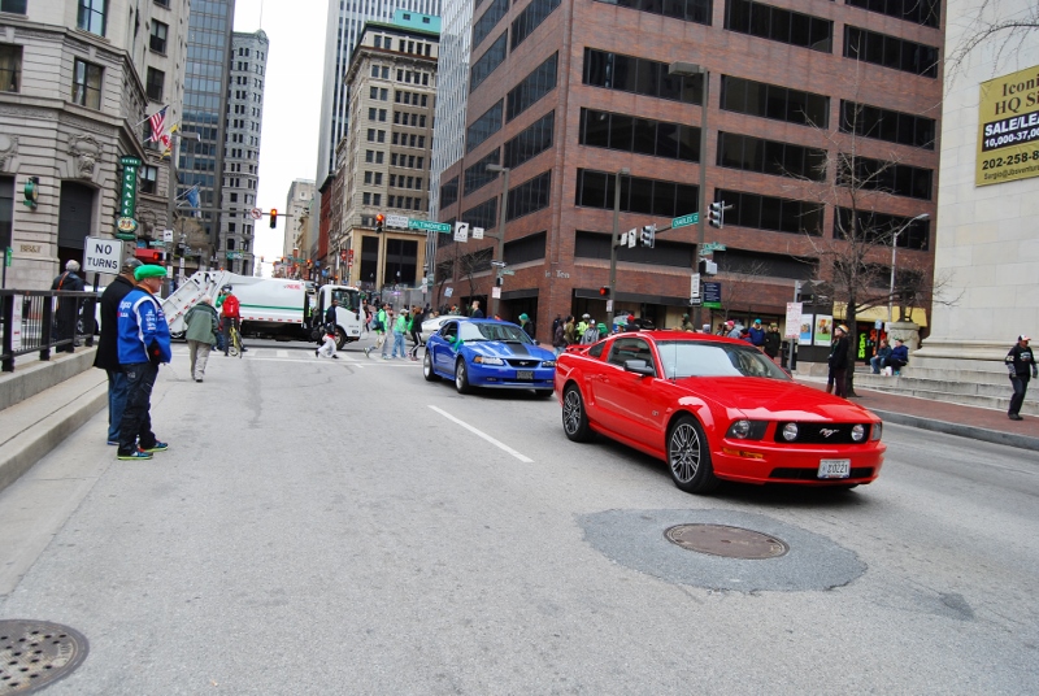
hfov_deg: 67.3
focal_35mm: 27
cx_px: 520
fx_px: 780
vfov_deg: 48.1
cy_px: 348
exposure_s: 1/125
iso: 200
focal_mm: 18
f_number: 5.6
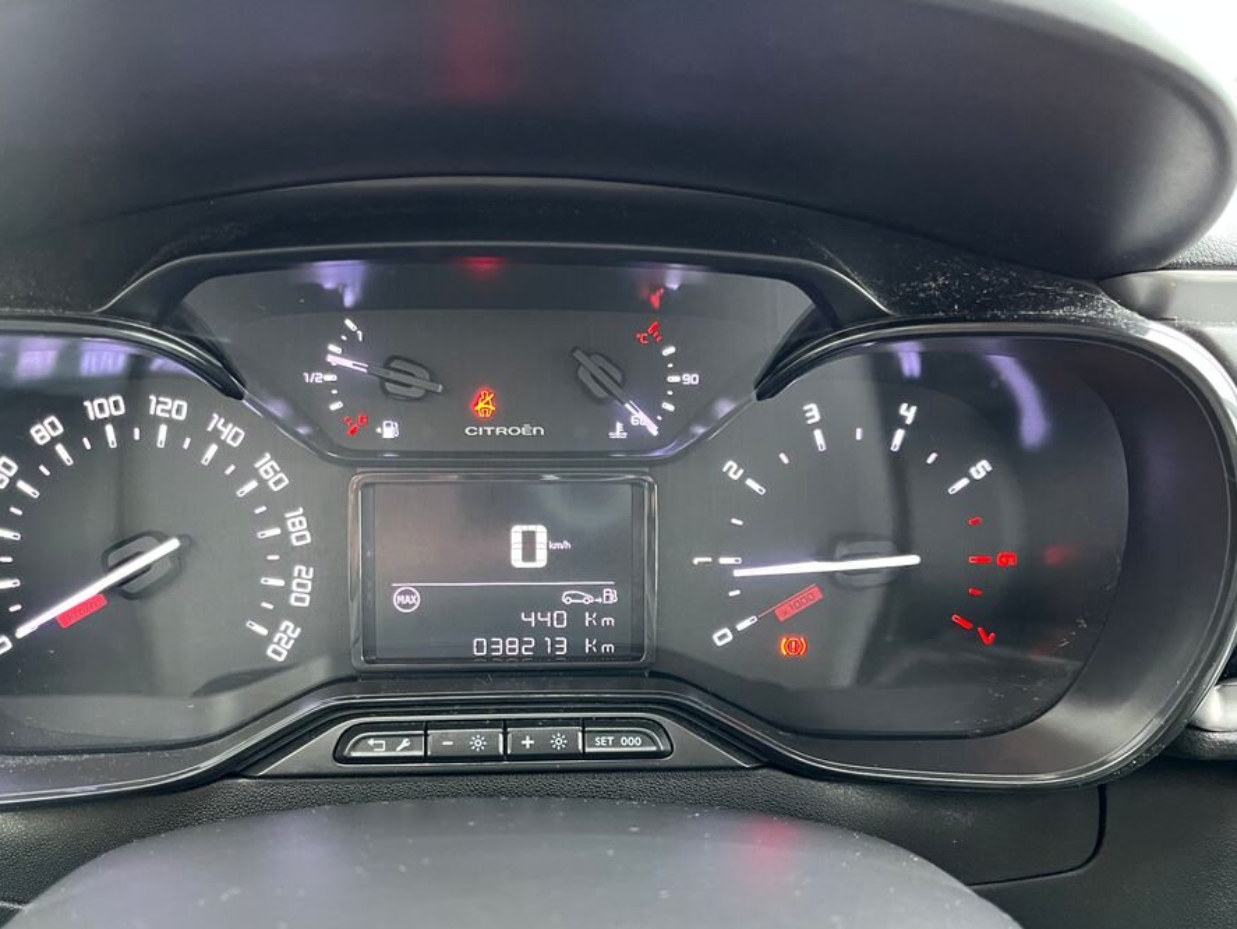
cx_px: 551
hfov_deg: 59.8
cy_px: 527
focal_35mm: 30
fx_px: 1072
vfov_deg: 46.7
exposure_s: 1/60
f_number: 1.6
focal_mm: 5.1
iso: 500
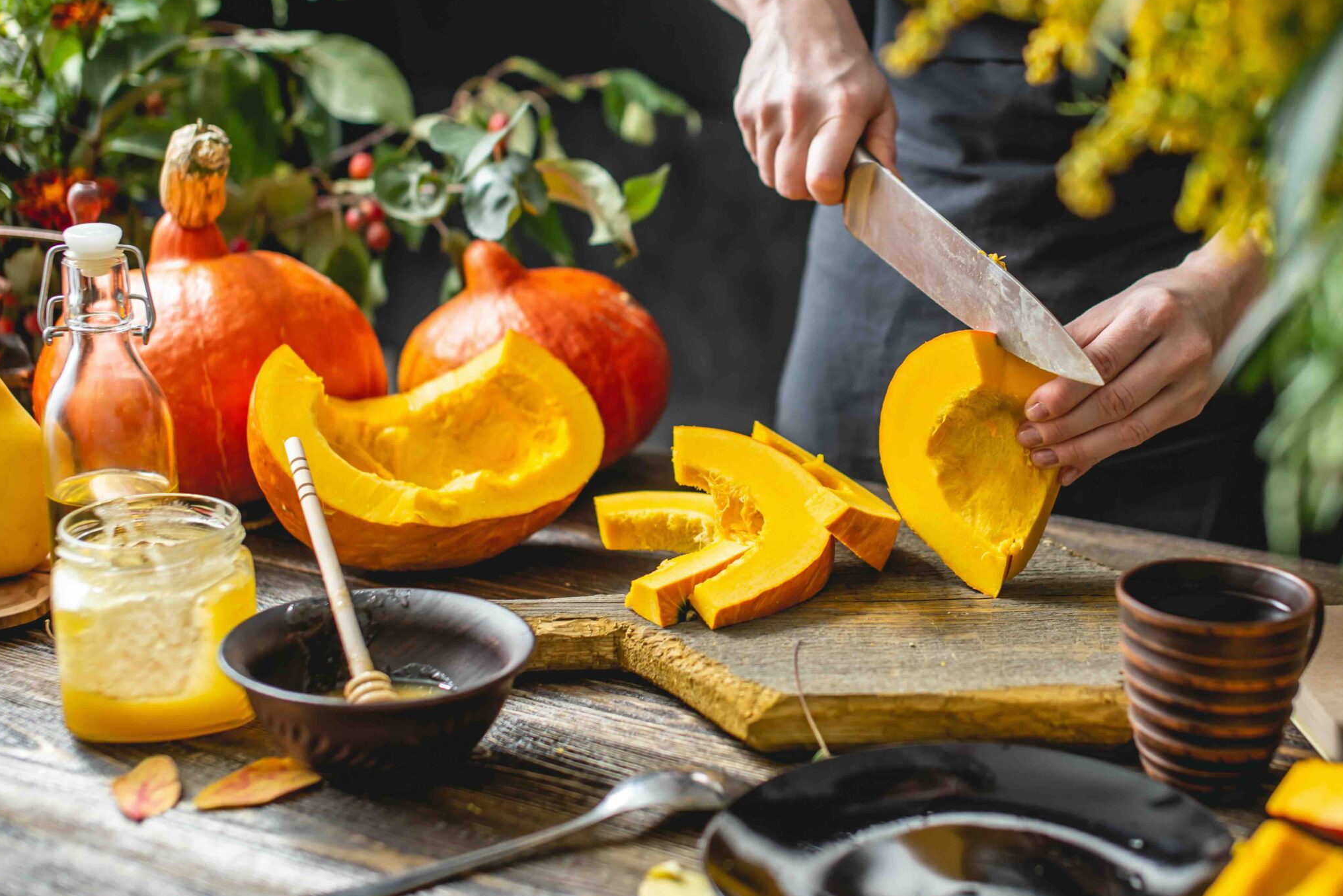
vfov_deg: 21.6
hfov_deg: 31.8
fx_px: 2351
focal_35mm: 63
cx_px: 808
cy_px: 370
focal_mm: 50
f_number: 2.5
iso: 160
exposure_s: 1/125
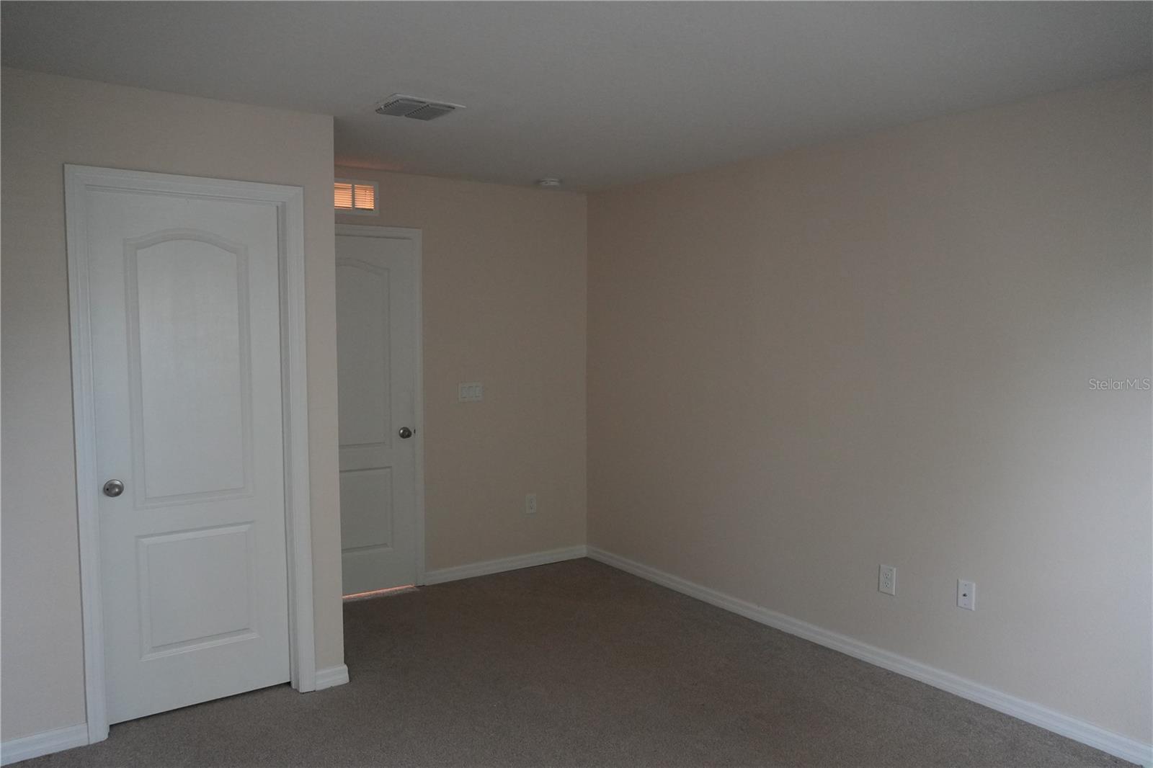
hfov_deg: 67.4
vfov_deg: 47.9
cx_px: 576
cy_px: 384
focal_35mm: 27
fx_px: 865
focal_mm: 18
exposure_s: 1/160
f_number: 3.5
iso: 2500
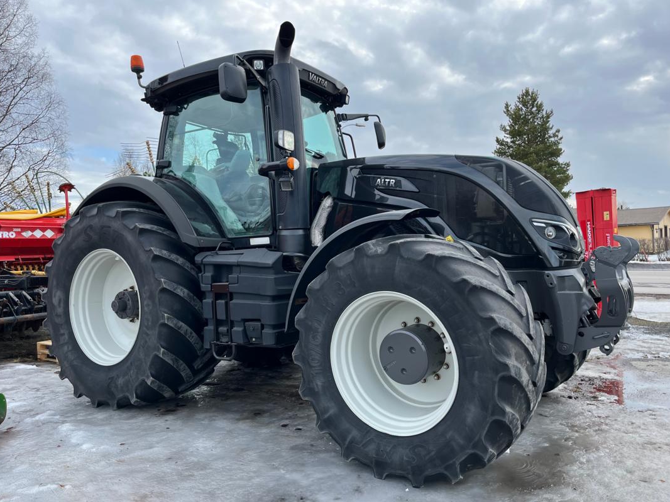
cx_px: 332
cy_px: 251
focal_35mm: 27
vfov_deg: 51.3
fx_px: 522
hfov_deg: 65.3
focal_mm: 5.1
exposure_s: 1/992
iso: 50
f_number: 1.6
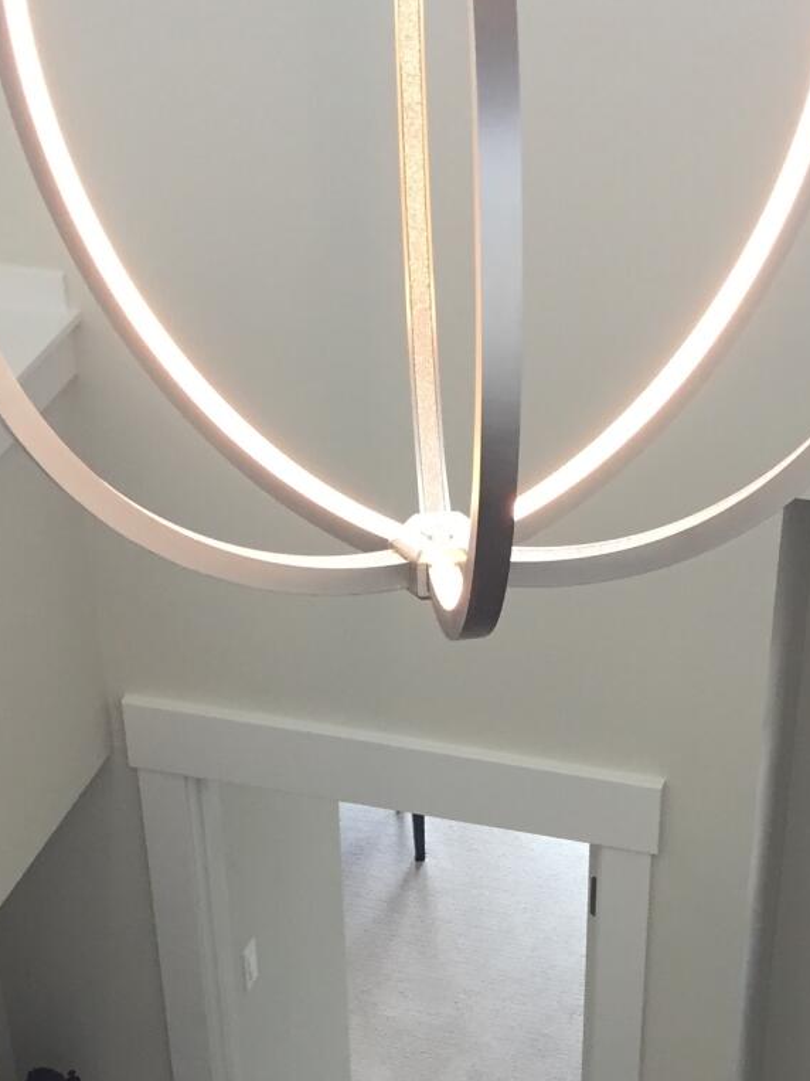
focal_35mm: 76
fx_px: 2372
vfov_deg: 24.4
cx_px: 418
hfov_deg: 19.4
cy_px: 1094
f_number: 2.2
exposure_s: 1/33
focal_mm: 4.15
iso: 50
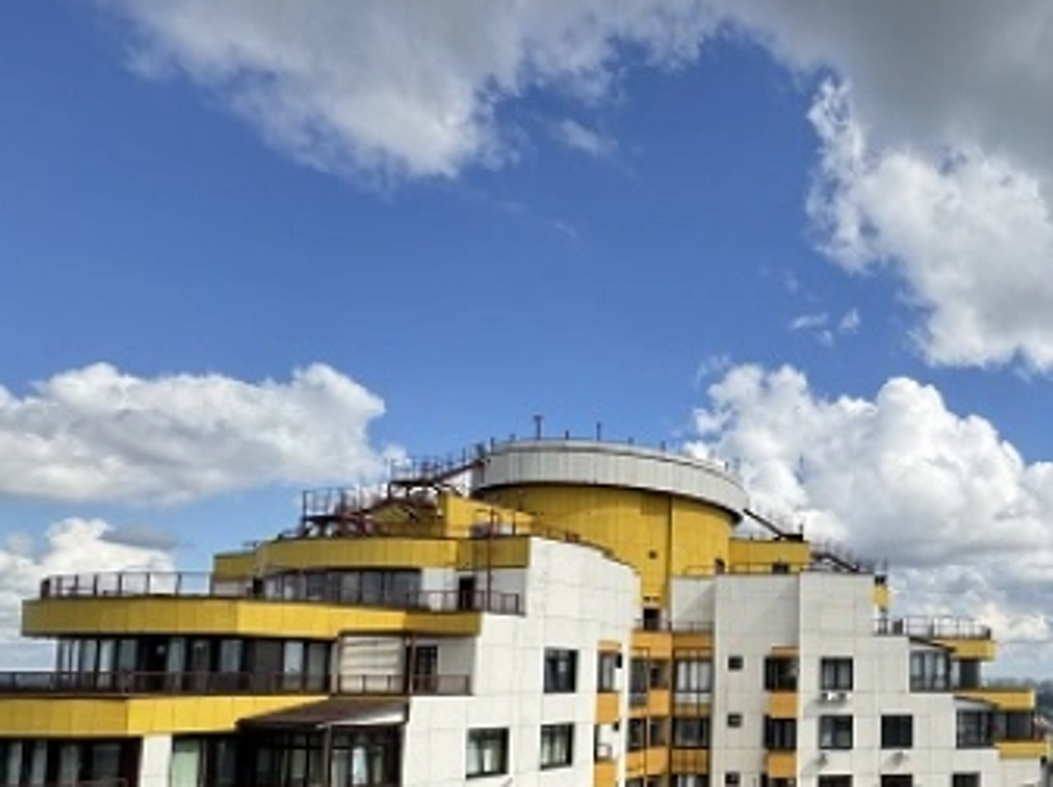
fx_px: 790
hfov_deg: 57.9
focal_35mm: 26
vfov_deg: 50.1
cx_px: 945
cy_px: 618
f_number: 2.2
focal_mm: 2.22
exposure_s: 1/1178
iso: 50
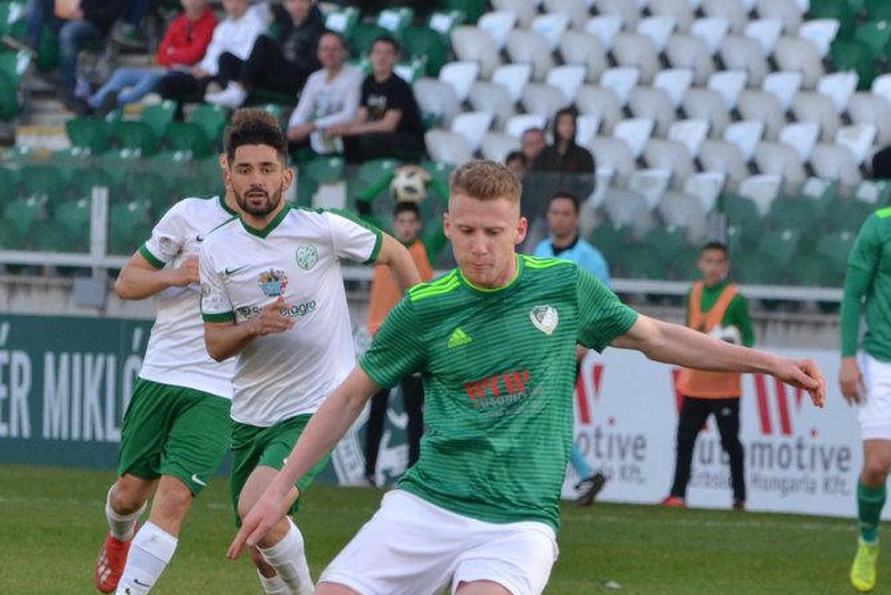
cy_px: 482
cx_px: 606
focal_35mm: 415
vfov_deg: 3.3
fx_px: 10275
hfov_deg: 5.0
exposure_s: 1/500
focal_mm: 155
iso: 500
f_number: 4.8
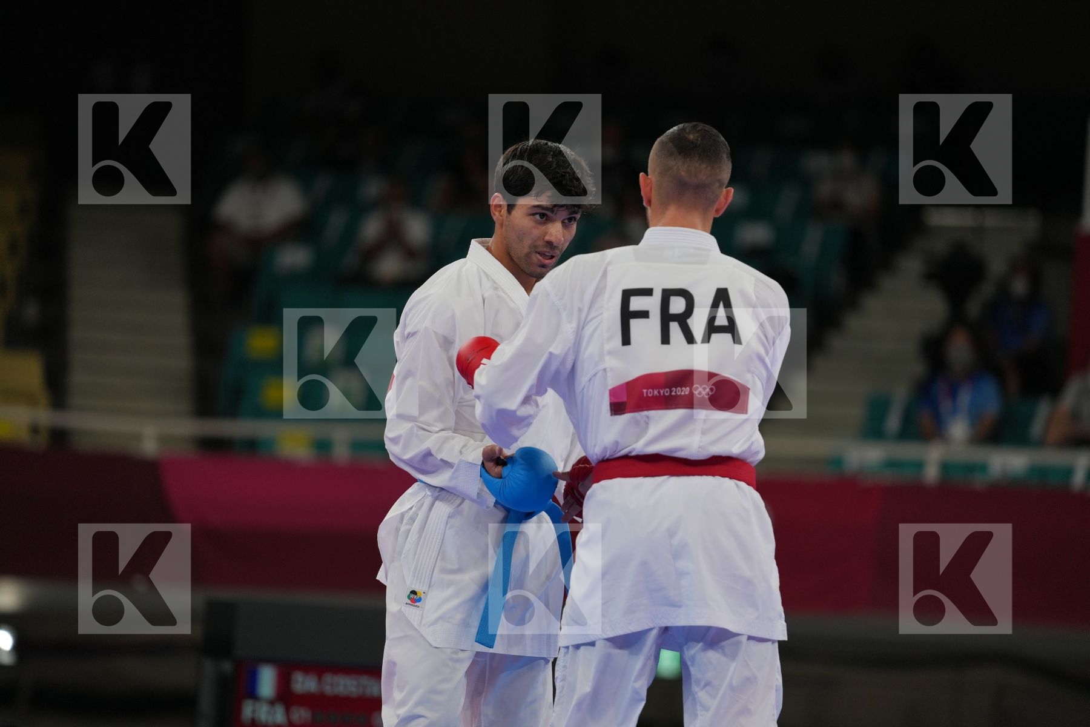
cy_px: 364
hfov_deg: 10.3
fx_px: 6055
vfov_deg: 6.9
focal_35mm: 200
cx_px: 545
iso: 500
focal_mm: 200
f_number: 2.8
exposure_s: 1/1000
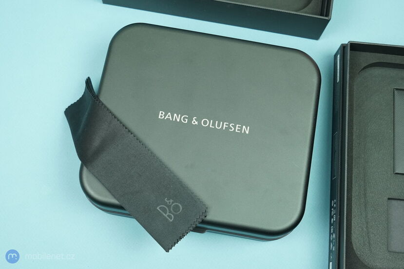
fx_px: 494
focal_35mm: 44
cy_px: 134
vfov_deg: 30.5
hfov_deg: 44.5
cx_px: 202
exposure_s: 1/160
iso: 4000
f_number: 8
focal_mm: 44
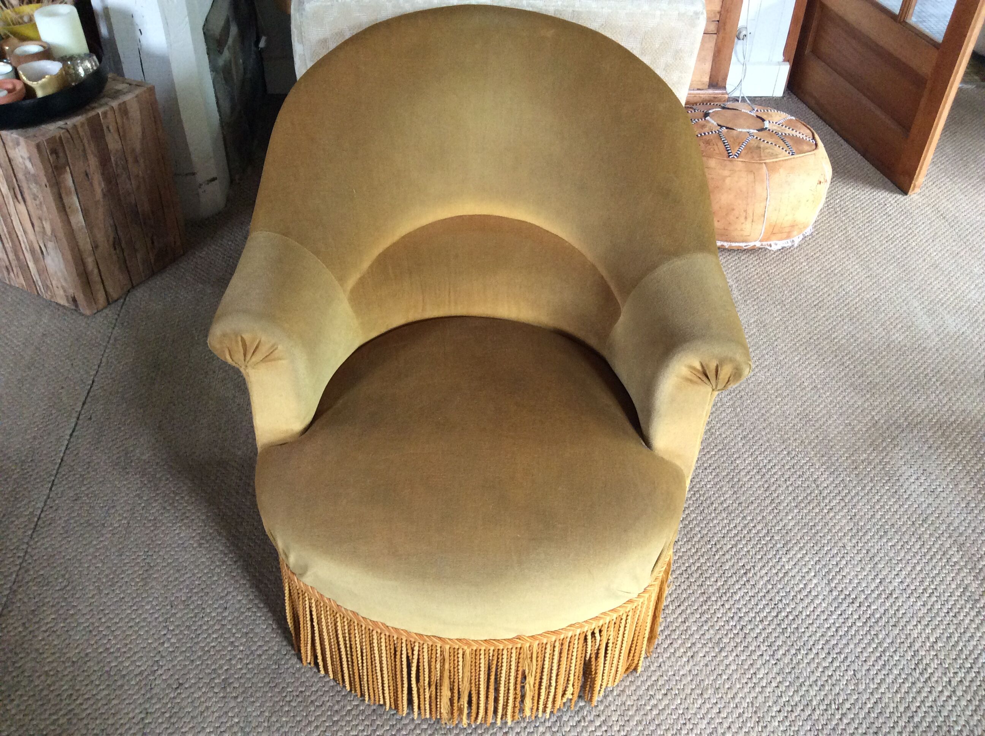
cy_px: 368
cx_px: 492
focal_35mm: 32
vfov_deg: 44.1
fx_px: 909
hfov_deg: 56.9
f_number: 2.4
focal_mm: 3.3
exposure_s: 1/25
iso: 160
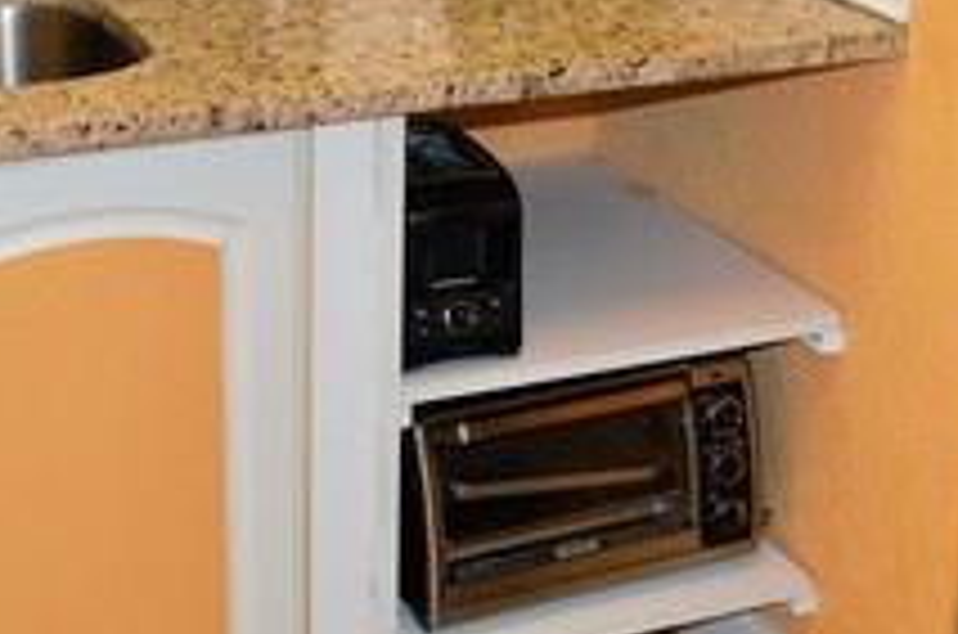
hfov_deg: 25.2
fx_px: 2135
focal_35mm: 80
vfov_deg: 16.9
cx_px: 337
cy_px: 272
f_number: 3.5
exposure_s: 1/60
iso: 450
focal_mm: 19
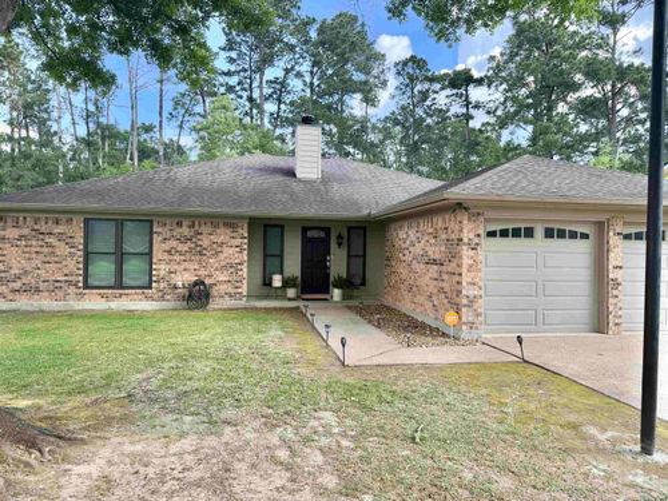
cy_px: 250
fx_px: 463
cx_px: 334
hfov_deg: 71.6
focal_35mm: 24
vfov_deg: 56.8
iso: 100
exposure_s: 1/840
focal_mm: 6.76
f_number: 1.78
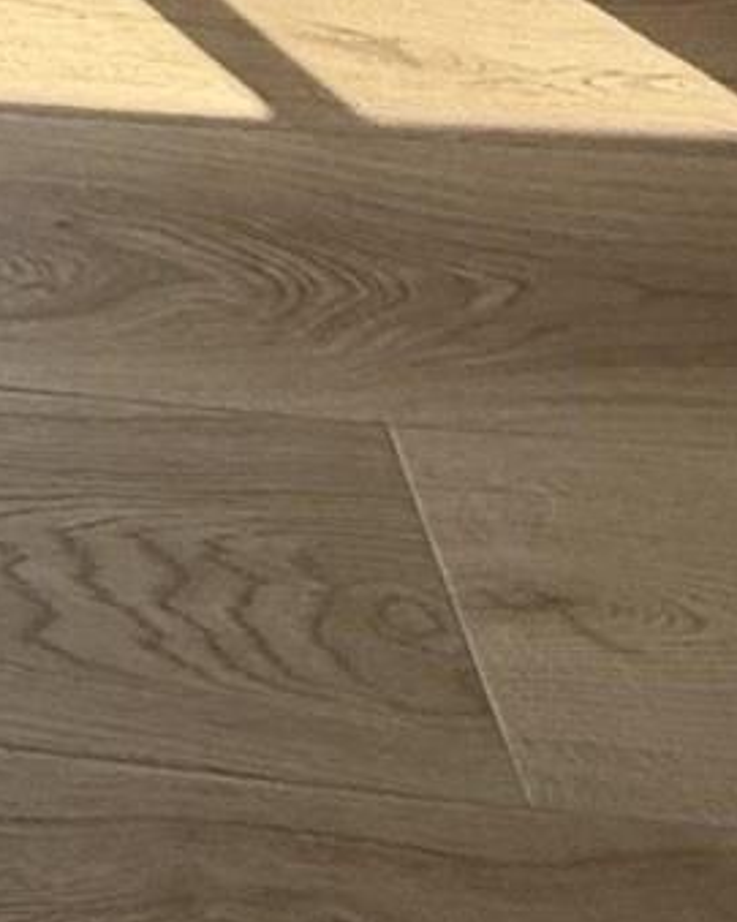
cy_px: -1352
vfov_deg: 13.8
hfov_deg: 13.0
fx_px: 2537
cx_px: -971
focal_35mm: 93
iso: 50
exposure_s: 1/1068
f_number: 2.2
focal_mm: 2.22
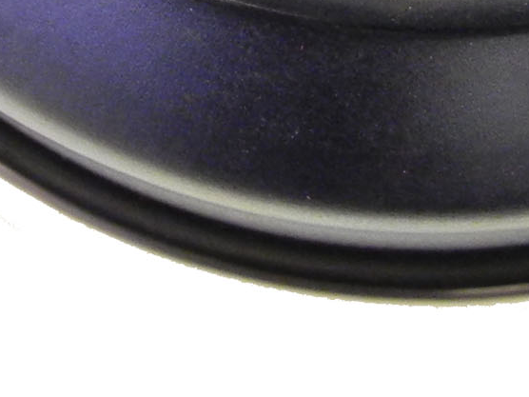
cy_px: -629
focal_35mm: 210
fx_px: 3209
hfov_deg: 9.4
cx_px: 382
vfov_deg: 6.6
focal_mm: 6.8
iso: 300
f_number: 2.8
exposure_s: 1/30
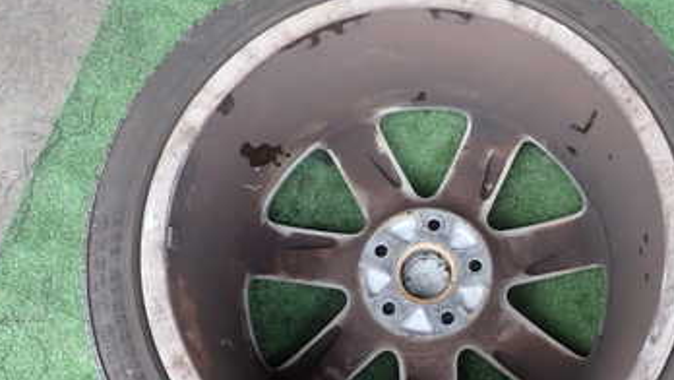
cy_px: 244
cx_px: 459
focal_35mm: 47
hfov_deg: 43.0
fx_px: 840
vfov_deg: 25.4
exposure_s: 1/100
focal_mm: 4.5
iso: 100
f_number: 2.8
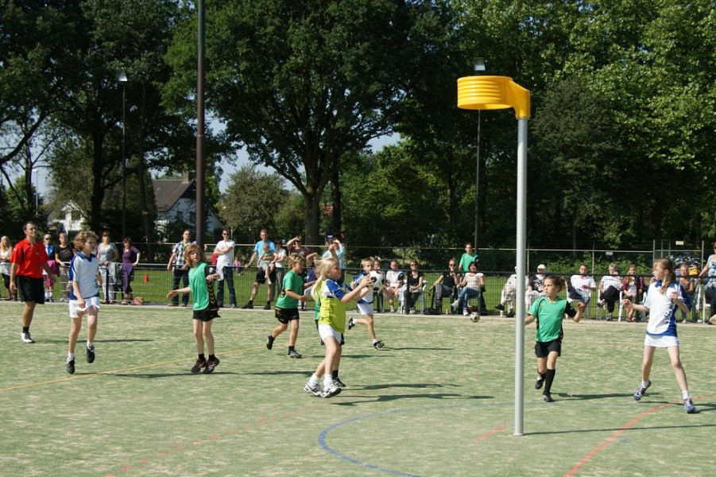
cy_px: 238
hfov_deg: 43.6
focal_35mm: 45
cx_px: 358
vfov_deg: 29.8
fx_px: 895
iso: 100
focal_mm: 30
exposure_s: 1/500
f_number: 6.3
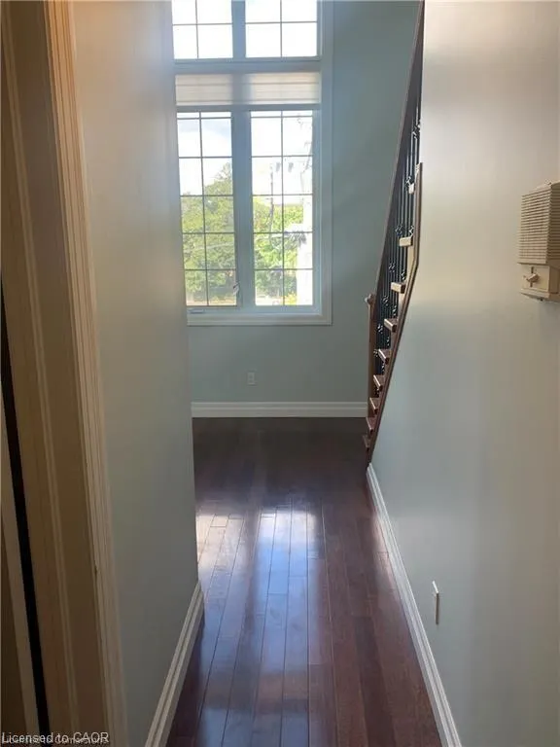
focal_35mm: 26
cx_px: 280
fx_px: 561
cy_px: 374
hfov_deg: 53.1
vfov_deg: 67.3
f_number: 1.8
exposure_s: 1/120
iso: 40
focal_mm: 4.25
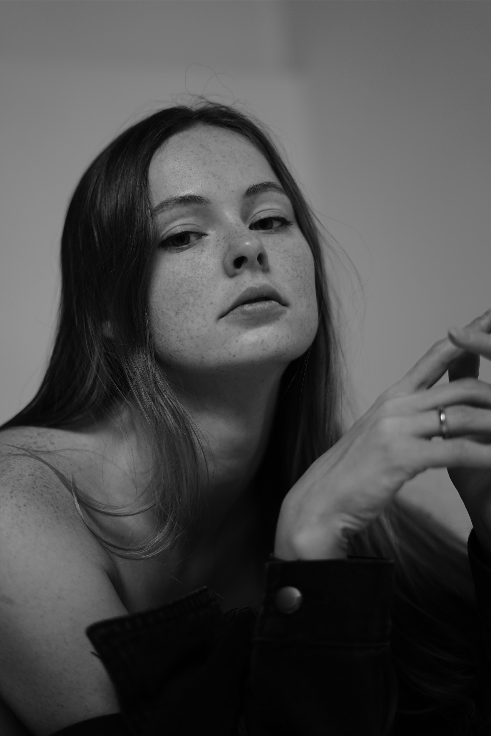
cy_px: 368
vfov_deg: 39.6
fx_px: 1023
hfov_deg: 27.0
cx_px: 246
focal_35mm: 50
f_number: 1.8
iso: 250
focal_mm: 50
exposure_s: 1/50
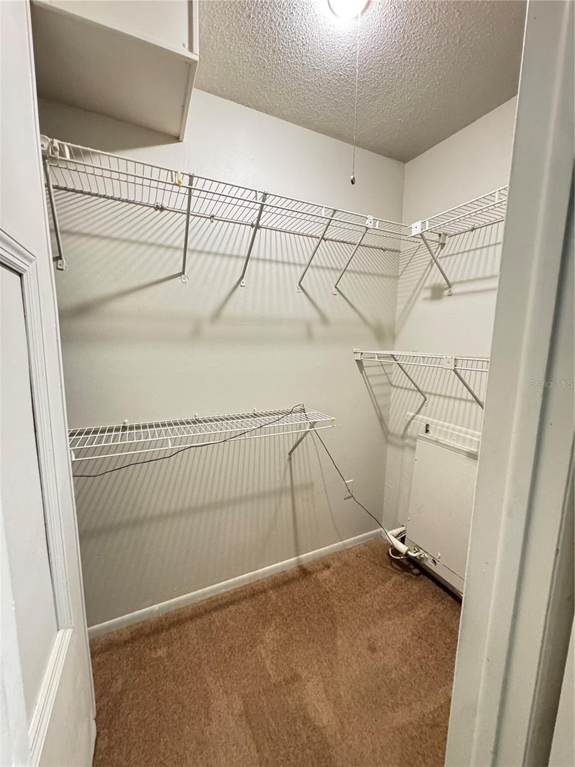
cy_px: 384
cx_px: 288
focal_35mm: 14
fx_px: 310
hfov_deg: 85.7
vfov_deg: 102.1
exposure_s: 1/40
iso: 800
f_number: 2.2
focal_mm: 2.22
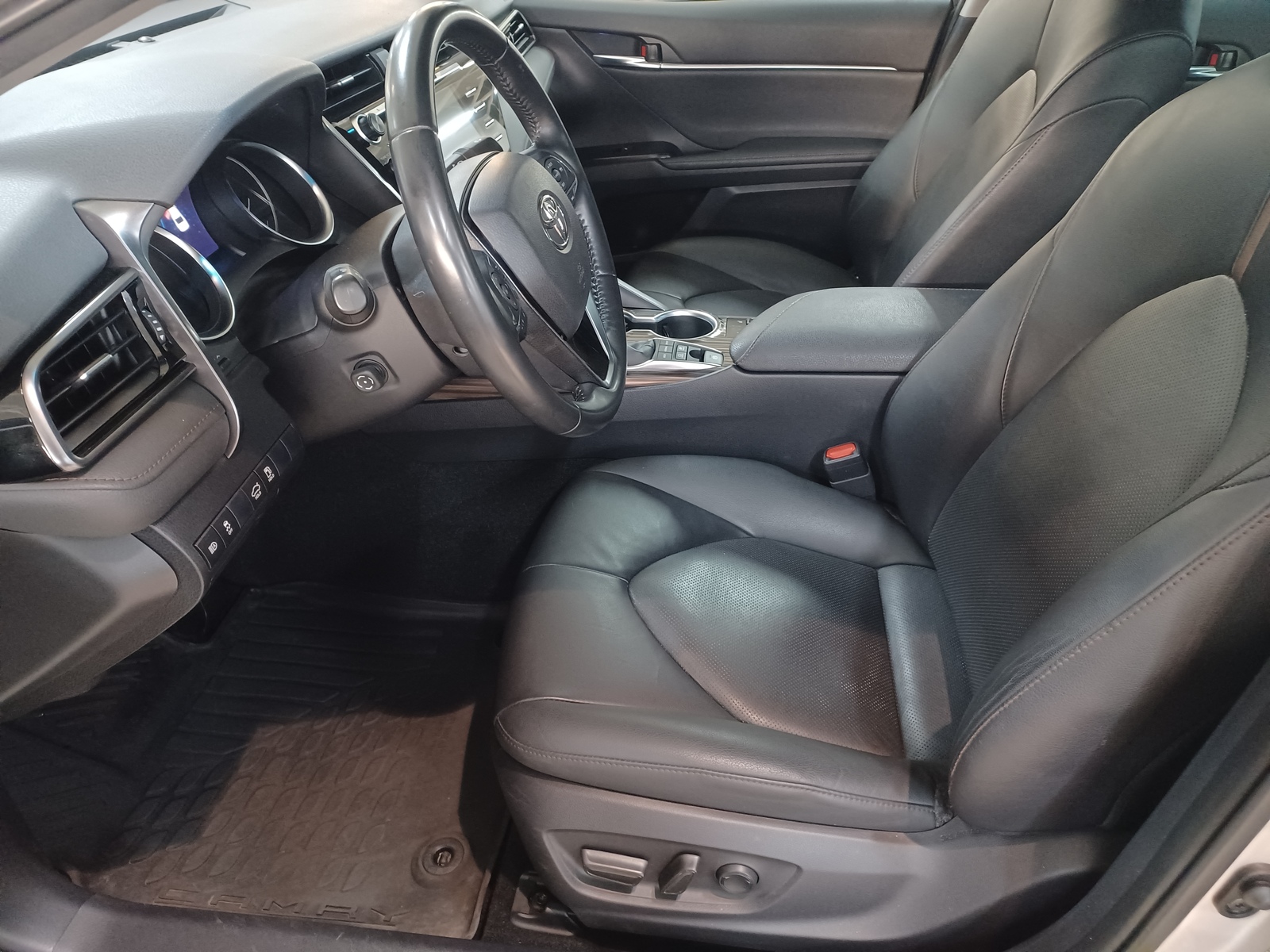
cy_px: 476
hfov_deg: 69.4
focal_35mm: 25
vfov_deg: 54.9
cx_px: 635
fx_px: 917
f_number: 1.8
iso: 1250
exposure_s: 1/20
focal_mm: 4.6
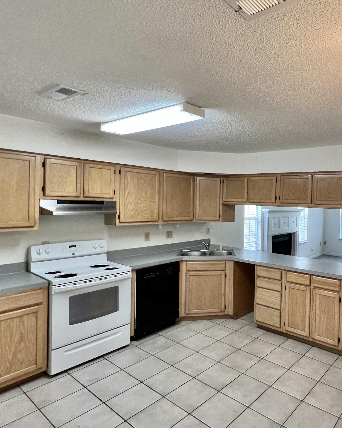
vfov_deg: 77.6
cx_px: 274
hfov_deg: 60.3
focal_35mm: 21
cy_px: 209
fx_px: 266
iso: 200
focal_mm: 1.57
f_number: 1.8
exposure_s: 1/120
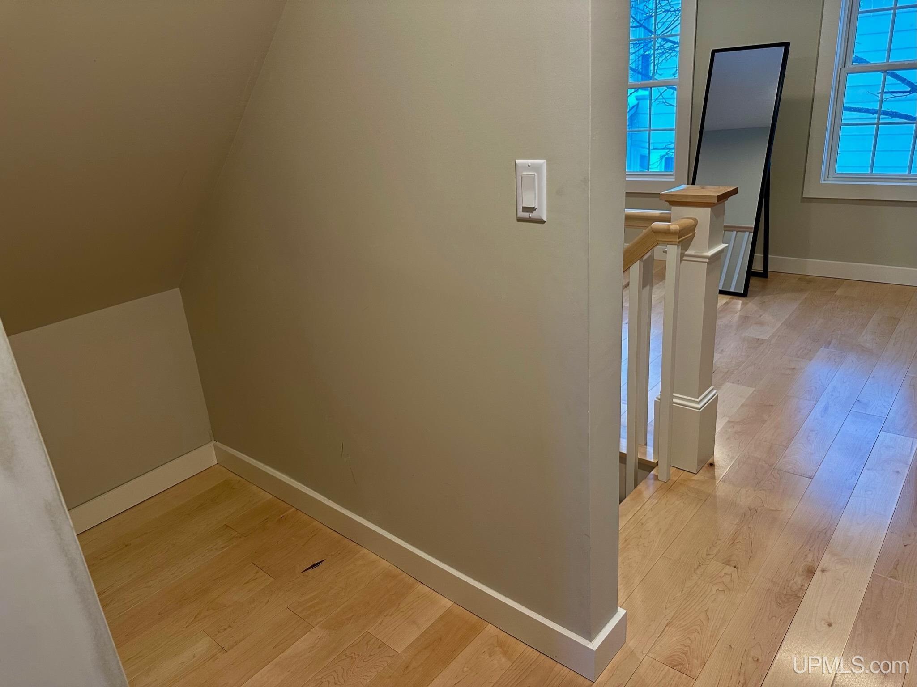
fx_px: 636
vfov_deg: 56.8
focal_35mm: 24
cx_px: 458
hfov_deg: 71.6
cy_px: 344
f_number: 1.78
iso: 250
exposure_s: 1/60
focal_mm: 6.86
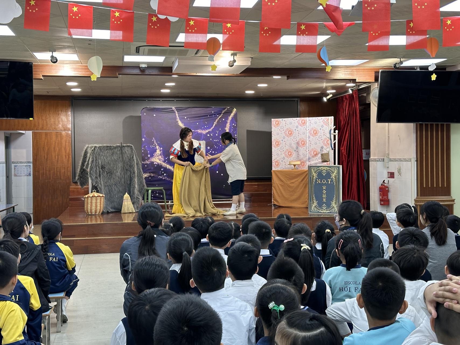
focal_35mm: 48
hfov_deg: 39.7
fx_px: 638
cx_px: 230
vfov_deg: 30.3
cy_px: 172
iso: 125
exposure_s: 1/100
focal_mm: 6.86
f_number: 1.78
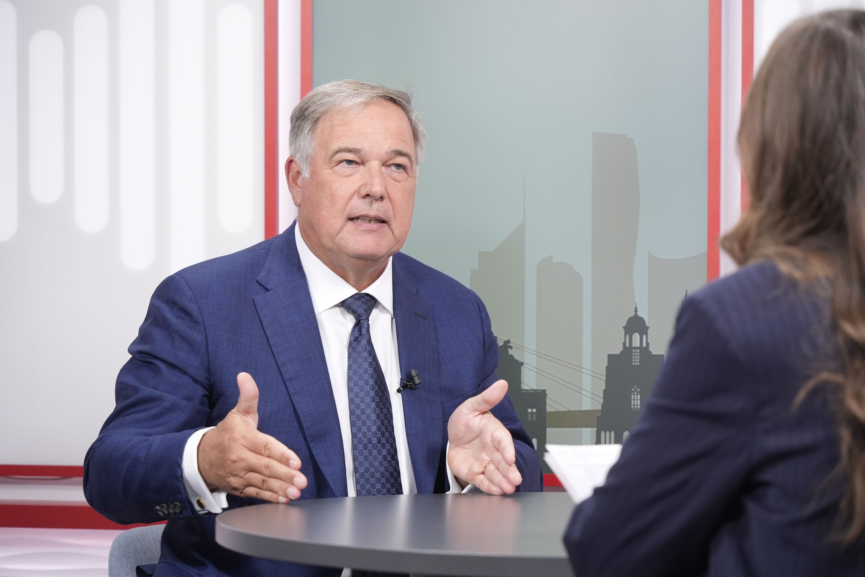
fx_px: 2643
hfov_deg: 18.6
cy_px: 288
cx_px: 432
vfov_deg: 12.5
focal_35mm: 110
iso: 1600
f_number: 5.6
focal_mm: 110
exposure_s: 1/200
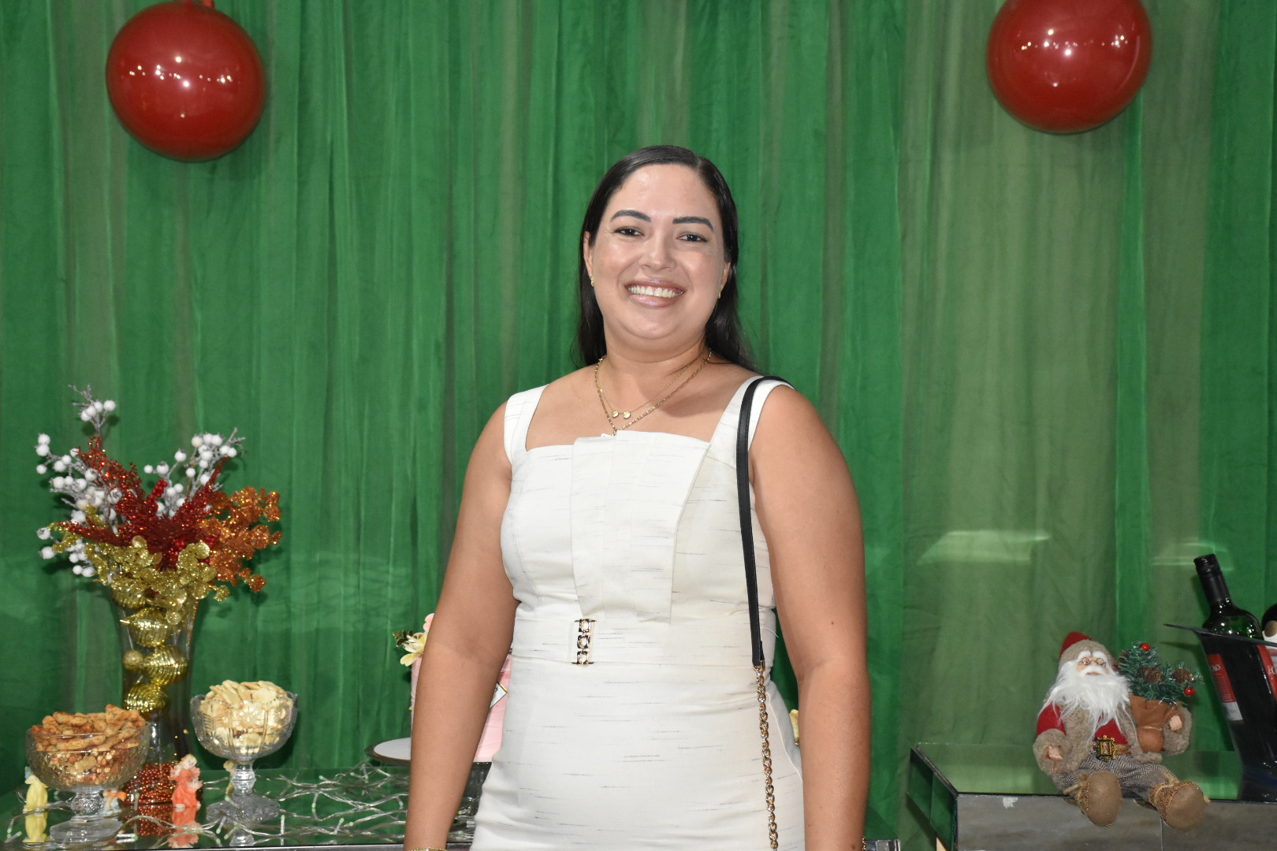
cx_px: 638
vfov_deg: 21.6
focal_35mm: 63
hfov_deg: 31.9
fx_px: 2235
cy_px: 426
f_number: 5.6
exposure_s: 1/100
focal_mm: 42
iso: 2500
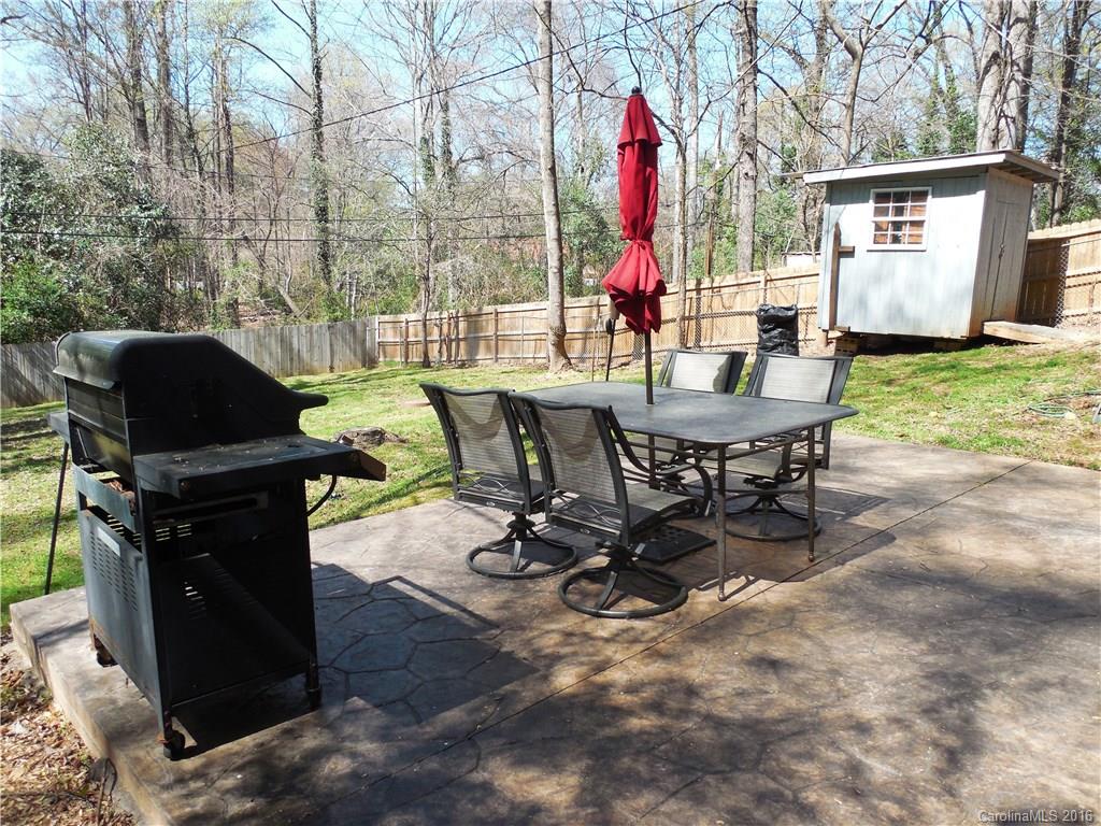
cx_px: 550
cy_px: 413
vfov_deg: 54.9
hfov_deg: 69.4
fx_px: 795
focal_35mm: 25
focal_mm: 4.5
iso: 125
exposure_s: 1/400
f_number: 3.3
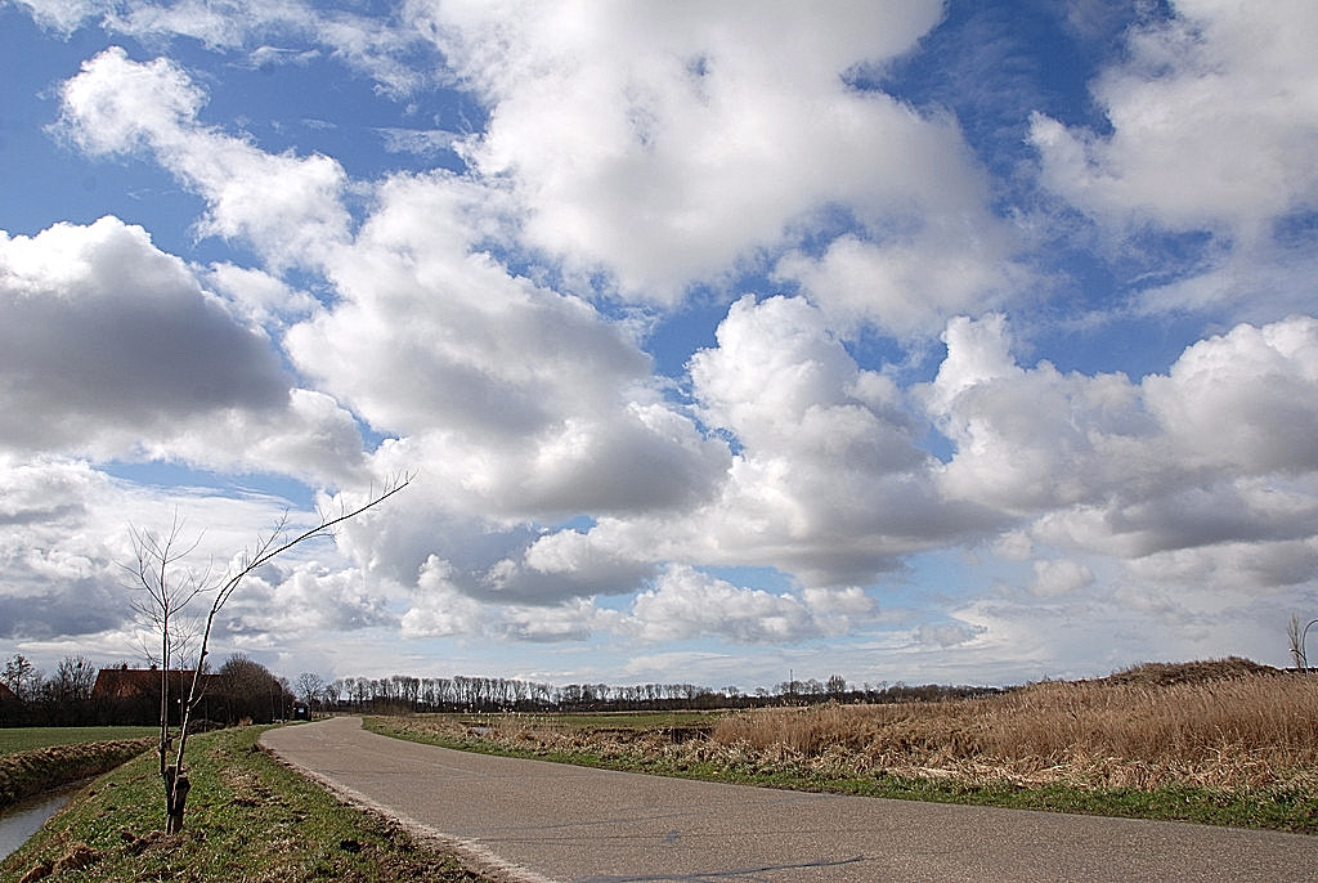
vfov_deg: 48.1
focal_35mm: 27
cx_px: 659
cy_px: 442
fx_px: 990
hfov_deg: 67.3
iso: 100
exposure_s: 1/320
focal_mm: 18
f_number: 9
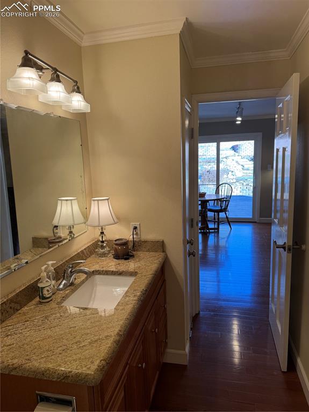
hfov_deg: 56.8
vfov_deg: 71.6
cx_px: 154
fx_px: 286
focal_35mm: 24
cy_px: 206
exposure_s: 1/120
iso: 80
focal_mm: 6.76
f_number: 1.78
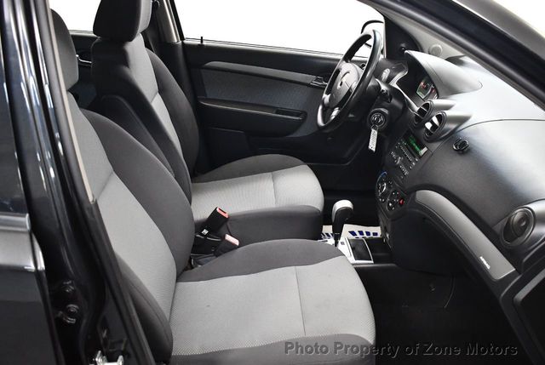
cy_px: 182
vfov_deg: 37.0
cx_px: 272
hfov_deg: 53.1
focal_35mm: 36
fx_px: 546
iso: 2800
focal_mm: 18
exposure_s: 1/125
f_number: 3.5
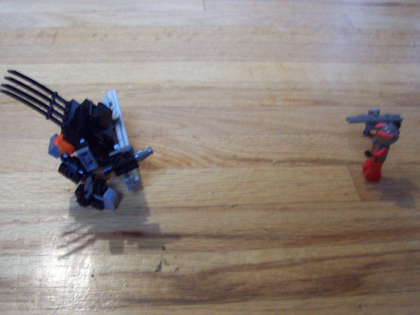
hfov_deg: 50.1
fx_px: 449
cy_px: 158
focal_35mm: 37
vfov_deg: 38.7
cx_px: 210
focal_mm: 5.6
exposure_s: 1/8
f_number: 2.8
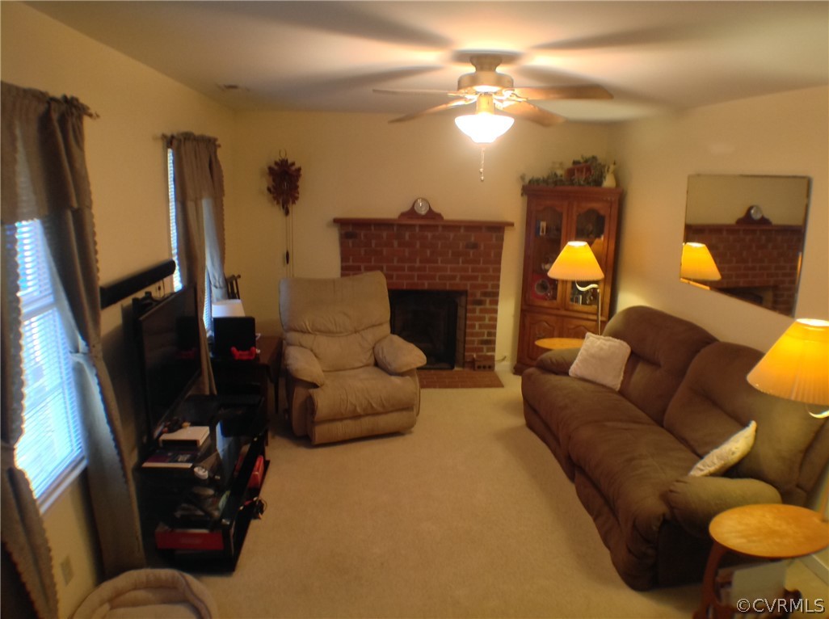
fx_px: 837
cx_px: 414
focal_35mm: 35
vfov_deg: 40.6
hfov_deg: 52.7
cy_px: 310
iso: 160
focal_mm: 4.28
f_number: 2.4
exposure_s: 1/15
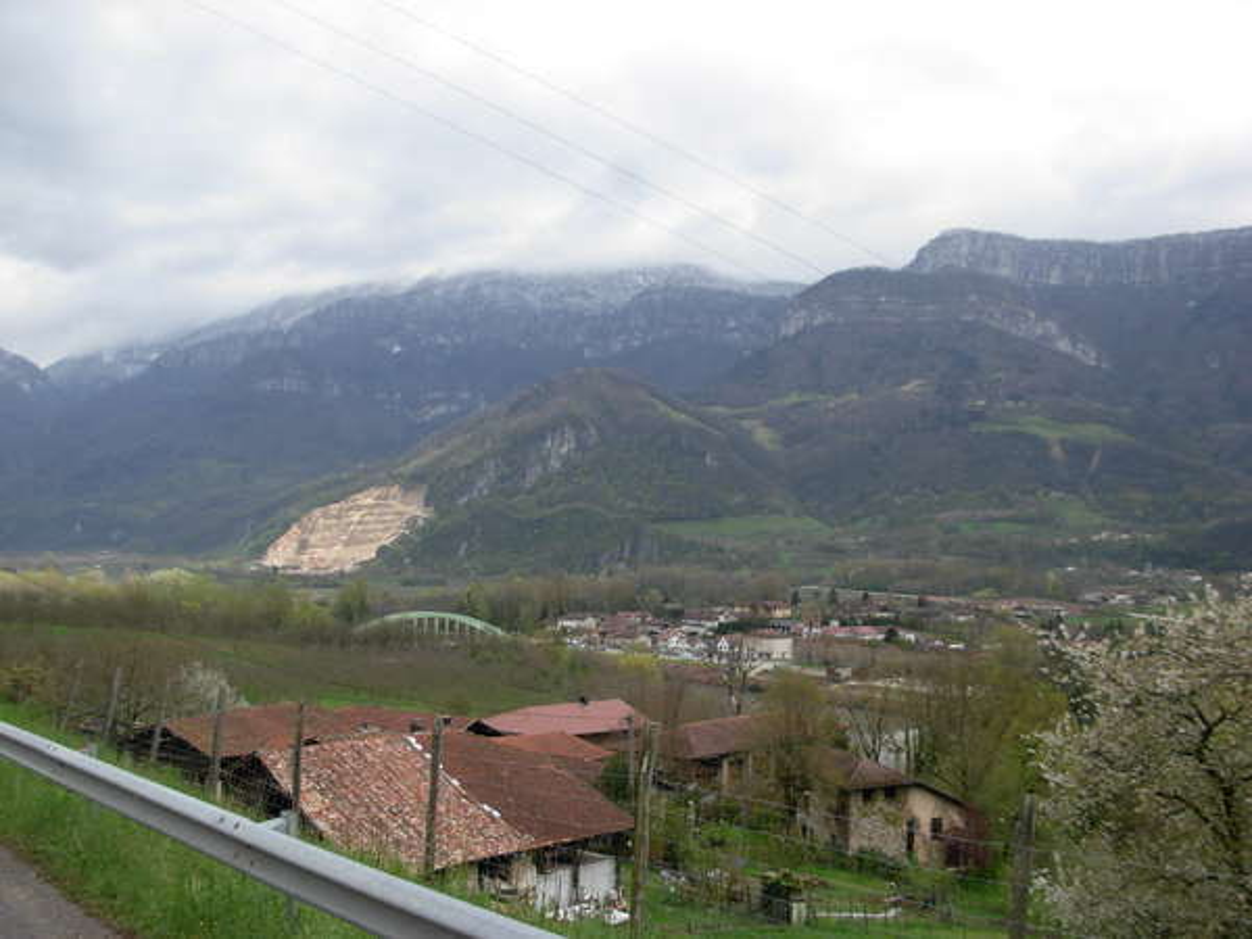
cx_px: 626
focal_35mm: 38
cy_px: 470
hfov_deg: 49.0
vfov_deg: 37.7
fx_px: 1374
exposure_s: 1/861
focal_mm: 6.3
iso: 79
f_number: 2.9
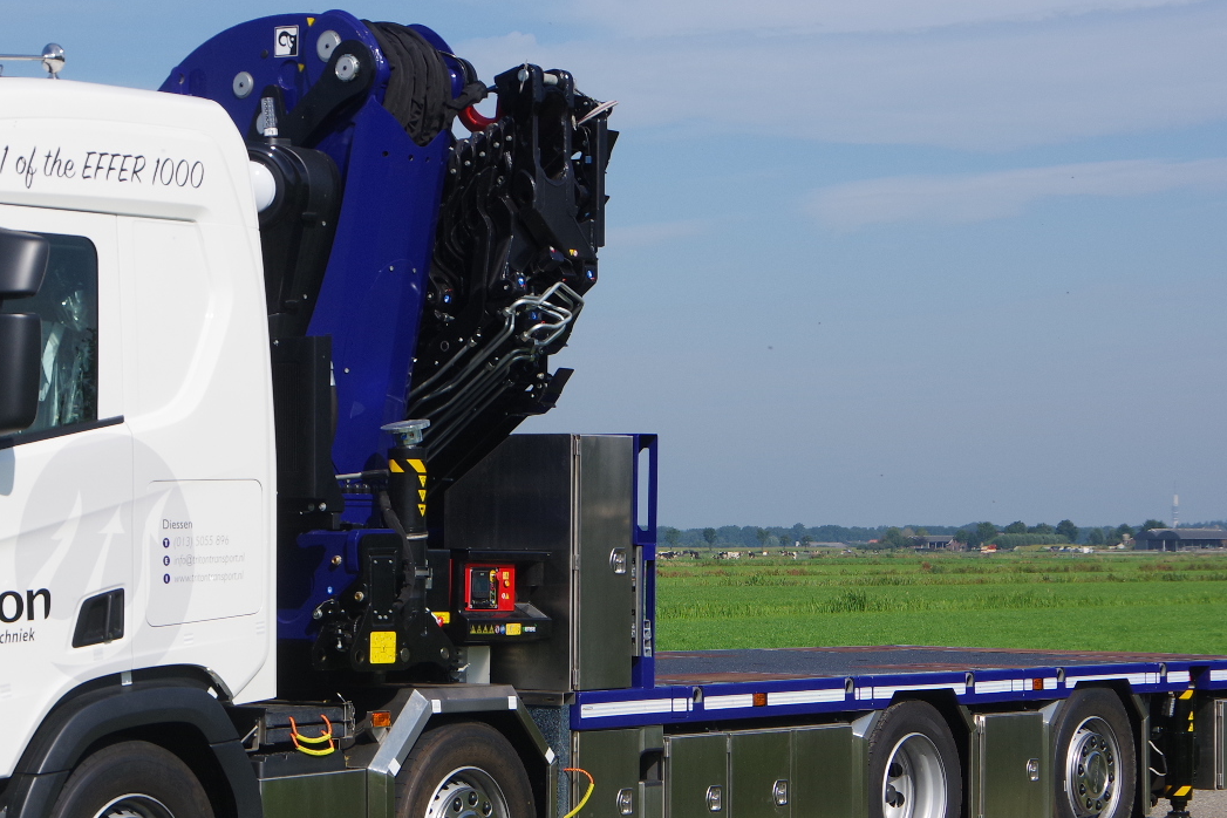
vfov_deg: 13.8
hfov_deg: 20.4
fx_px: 3374
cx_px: 296
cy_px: 493
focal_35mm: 99
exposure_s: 1/800
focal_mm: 36
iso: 200
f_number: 6.3
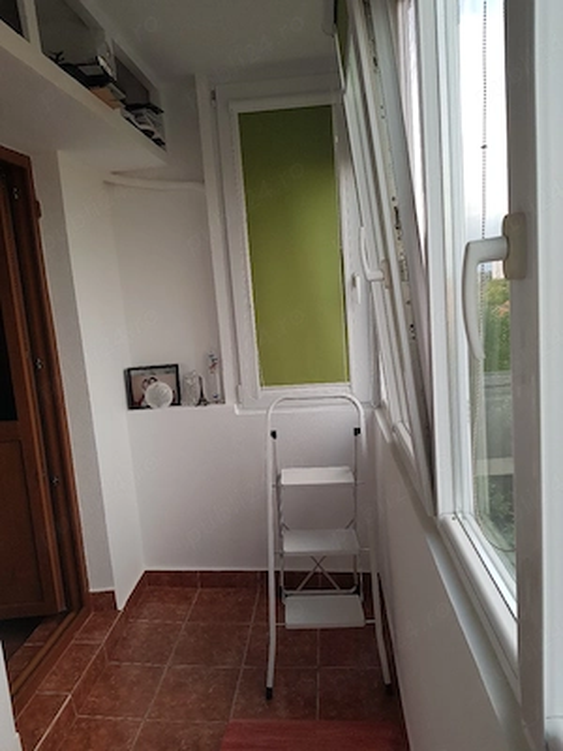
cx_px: 282
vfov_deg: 67.3
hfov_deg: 53.1
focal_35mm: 26
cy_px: 376
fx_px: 564
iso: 64
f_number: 1.7
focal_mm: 4.2
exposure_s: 1/100
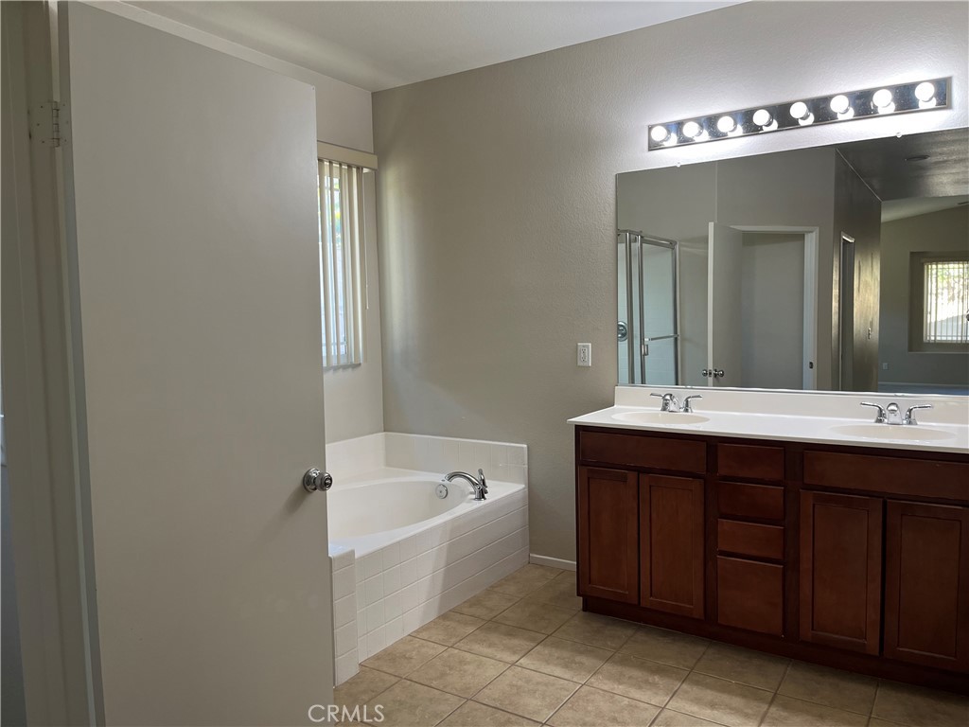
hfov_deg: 67.3
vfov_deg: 53.1
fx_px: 728
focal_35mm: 26
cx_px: 484
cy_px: 364
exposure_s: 1/60
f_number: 1.6
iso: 64
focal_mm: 5.1
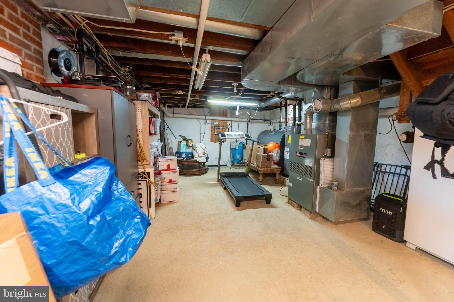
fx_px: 177
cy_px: 151
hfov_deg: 104.3
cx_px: 227
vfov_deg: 81.2
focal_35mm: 14
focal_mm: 14
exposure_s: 1/640
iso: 2500
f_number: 4
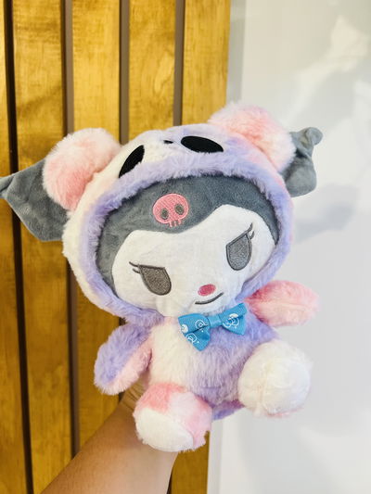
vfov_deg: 67.3
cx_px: 186
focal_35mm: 26
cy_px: 247
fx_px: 371
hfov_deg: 53.1
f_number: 1.5
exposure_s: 1/100
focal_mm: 5.7
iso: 125
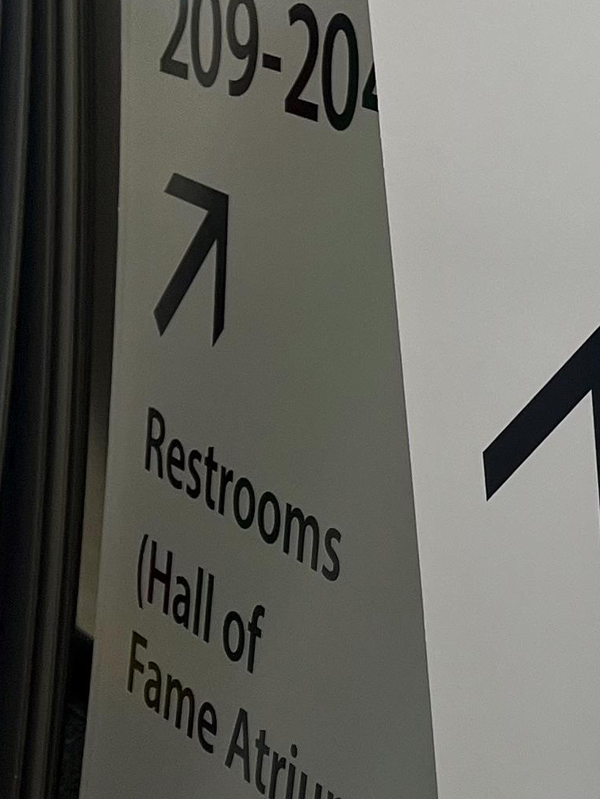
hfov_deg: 12.7
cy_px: 575
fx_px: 2404
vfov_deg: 18.8
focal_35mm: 104
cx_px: 1159
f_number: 1.6
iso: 64
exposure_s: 1/62
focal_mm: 5.1
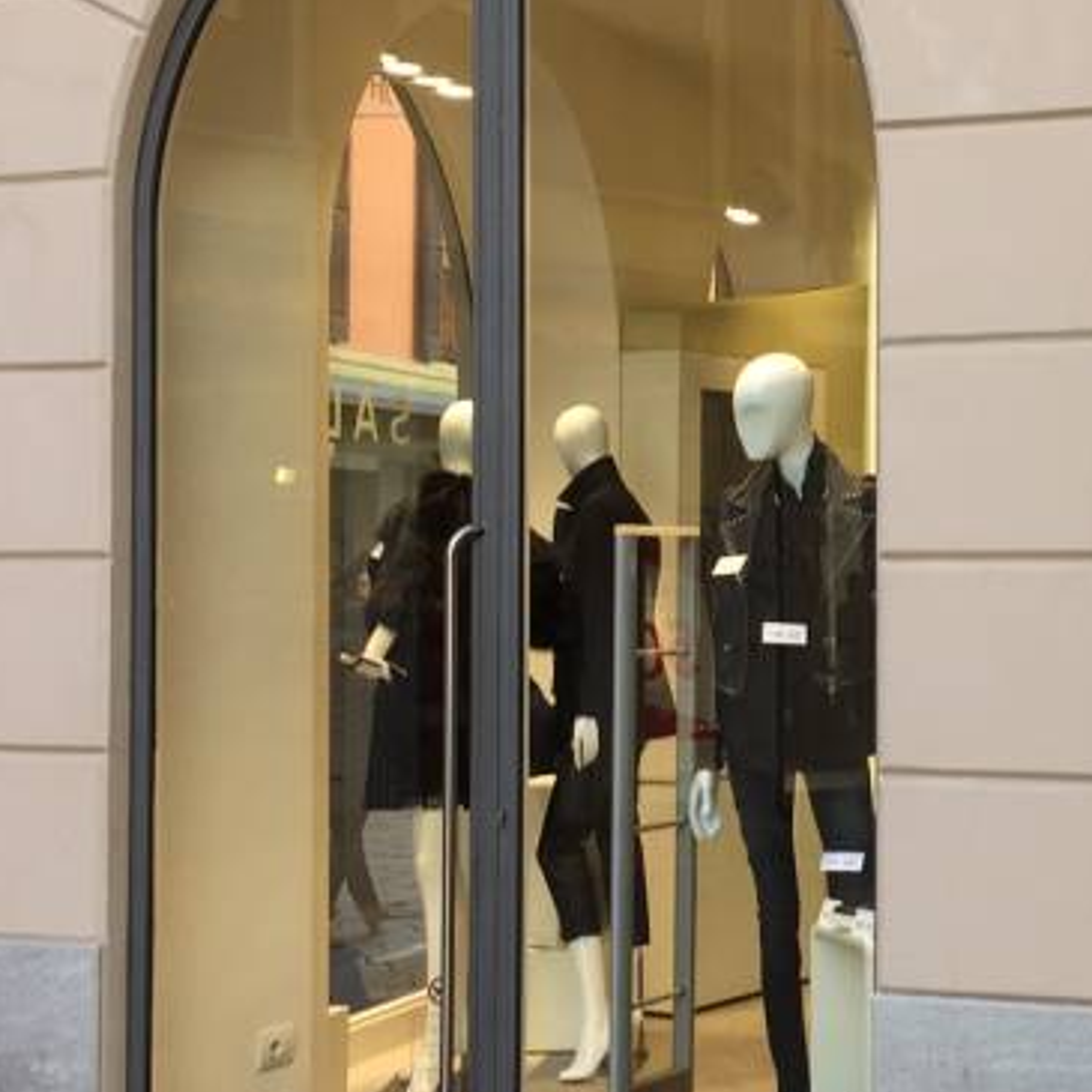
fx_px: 2570
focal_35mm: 72
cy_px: 518
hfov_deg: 23.1
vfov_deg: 24.0
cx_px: 1083
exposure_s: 1/100
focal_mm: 4.15
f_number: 2.2
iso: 32
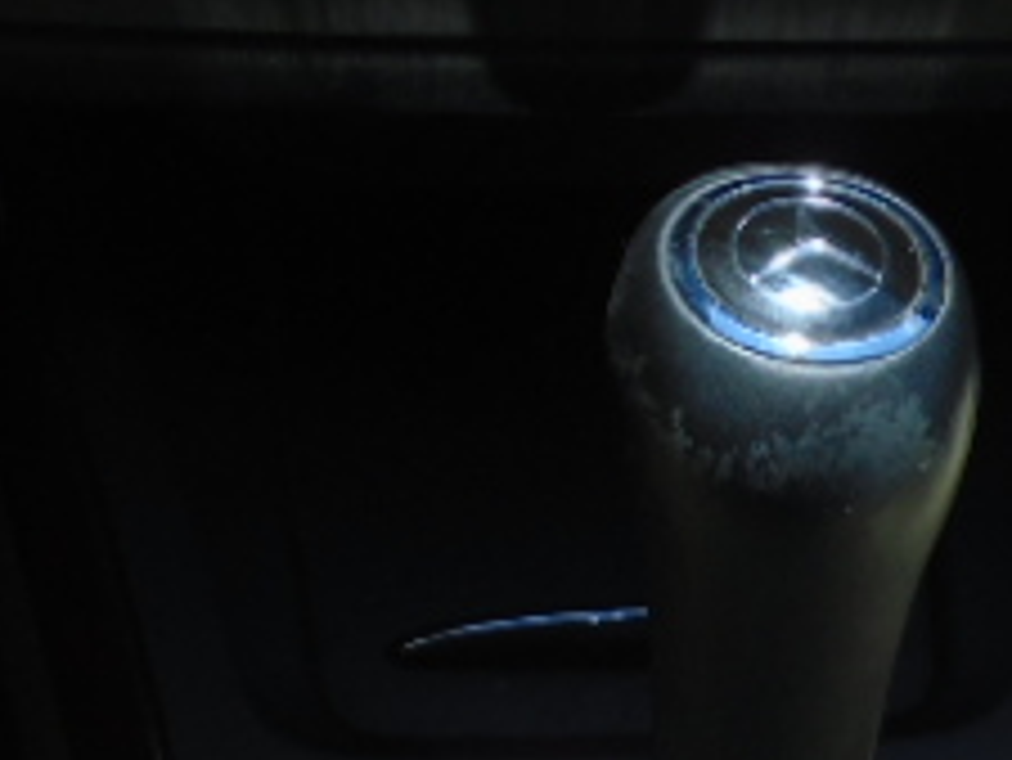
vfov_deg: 18.8
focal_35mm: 74
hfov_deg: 26.0
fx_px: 2165
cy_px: 926
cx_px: 751
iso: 100
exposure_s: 1/500
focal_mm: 4.6
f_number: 3.2
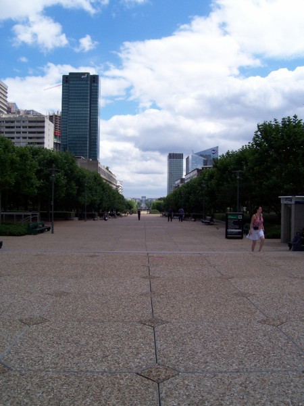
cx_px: 152
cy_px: 203
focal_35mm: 34
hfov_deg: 41.8
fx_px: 398
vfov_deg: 54.0
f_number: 5.1
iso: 80
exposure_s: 1/603
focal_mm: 5.6
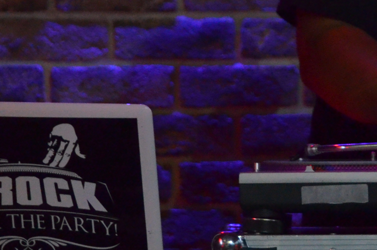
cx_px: 439
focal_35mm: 605
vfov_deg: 2.3
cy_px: -23
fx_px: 6318
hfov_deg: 3.4
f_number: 4.8
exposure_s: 1/200
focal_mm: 125
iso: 3200
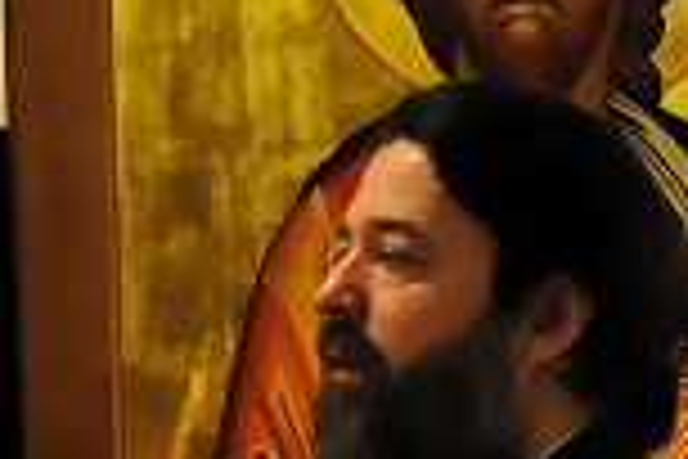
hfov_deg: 6.1
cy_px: 513
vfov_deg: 4.2
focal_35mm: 324
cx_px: -859
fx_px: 6192
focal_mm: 55
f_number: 4
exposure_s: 1/30
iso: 4500
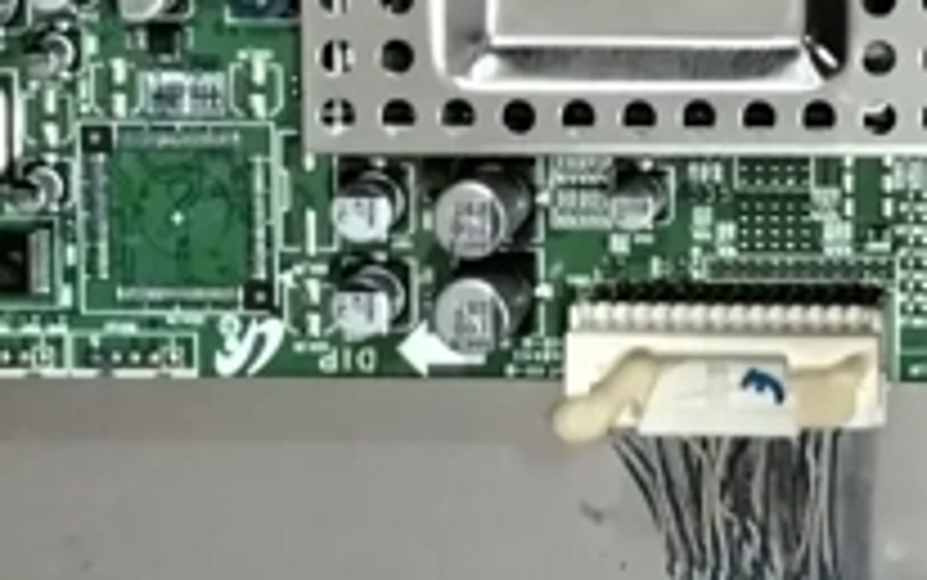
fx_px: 3387
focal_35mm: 134
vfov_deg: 9.5
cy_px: -283
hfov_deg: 14.5
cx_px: 1418
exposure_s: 1/25
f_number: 1.8
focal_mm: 4.75
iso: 715
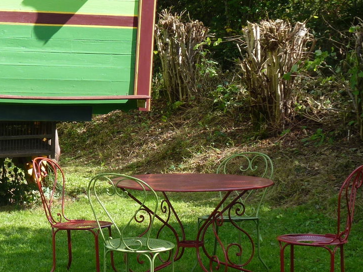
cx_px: 13
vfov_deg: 12.2
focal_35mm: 121
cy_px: 73
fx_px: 1269
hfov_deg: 16.0
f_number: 4
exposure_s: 1/200
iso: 80
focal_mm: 9.8
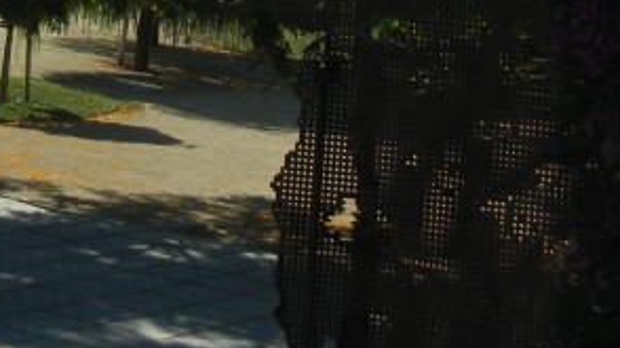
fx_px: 1873
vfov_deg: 10.3
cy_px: -150
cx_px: 348
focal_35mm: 114
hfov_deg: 18.8
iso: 160
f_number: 7
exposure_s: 1/506
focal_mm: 5.4
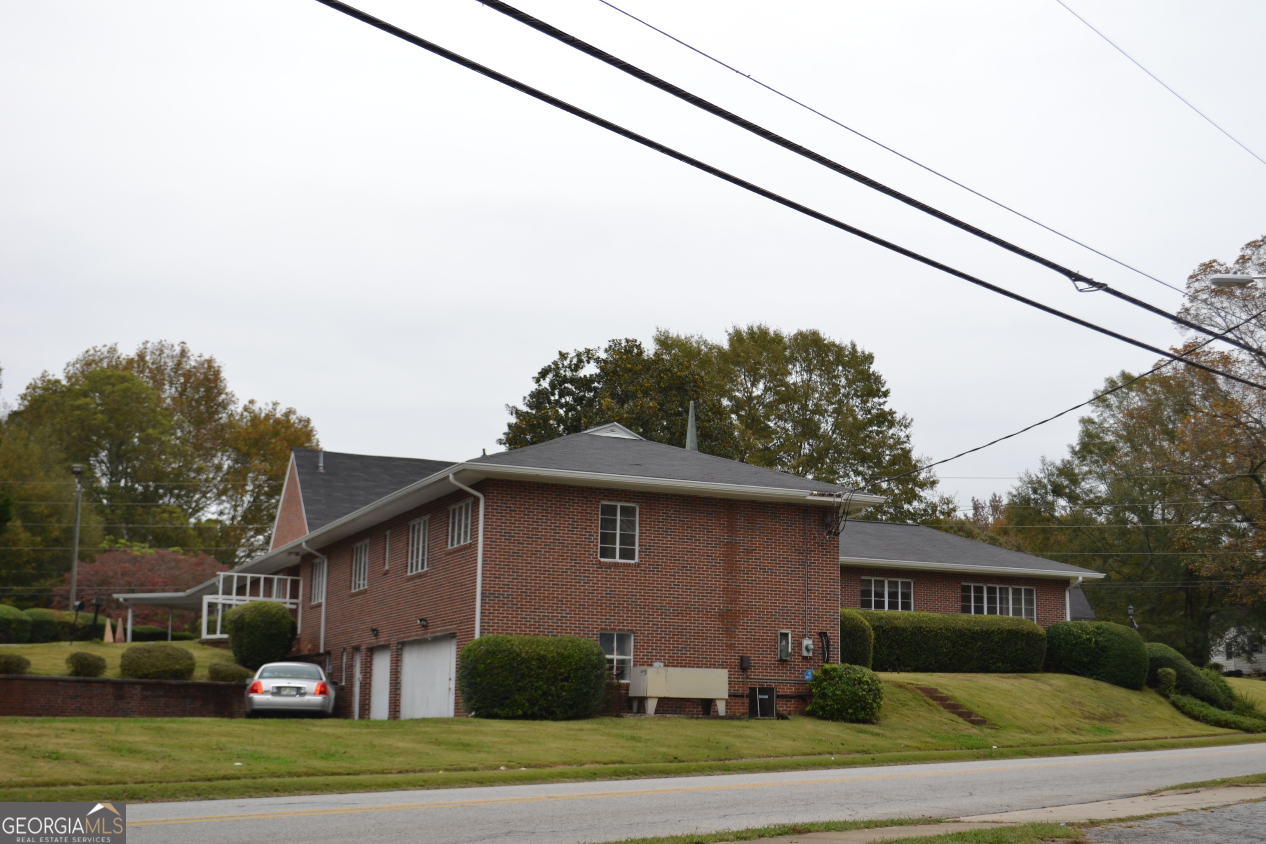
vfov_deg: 28.1
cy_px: 422
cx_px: 633
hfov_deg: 41.1
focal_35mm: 48
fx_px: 1688
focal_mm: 32
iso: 100
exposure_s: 1/200
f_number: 5.6
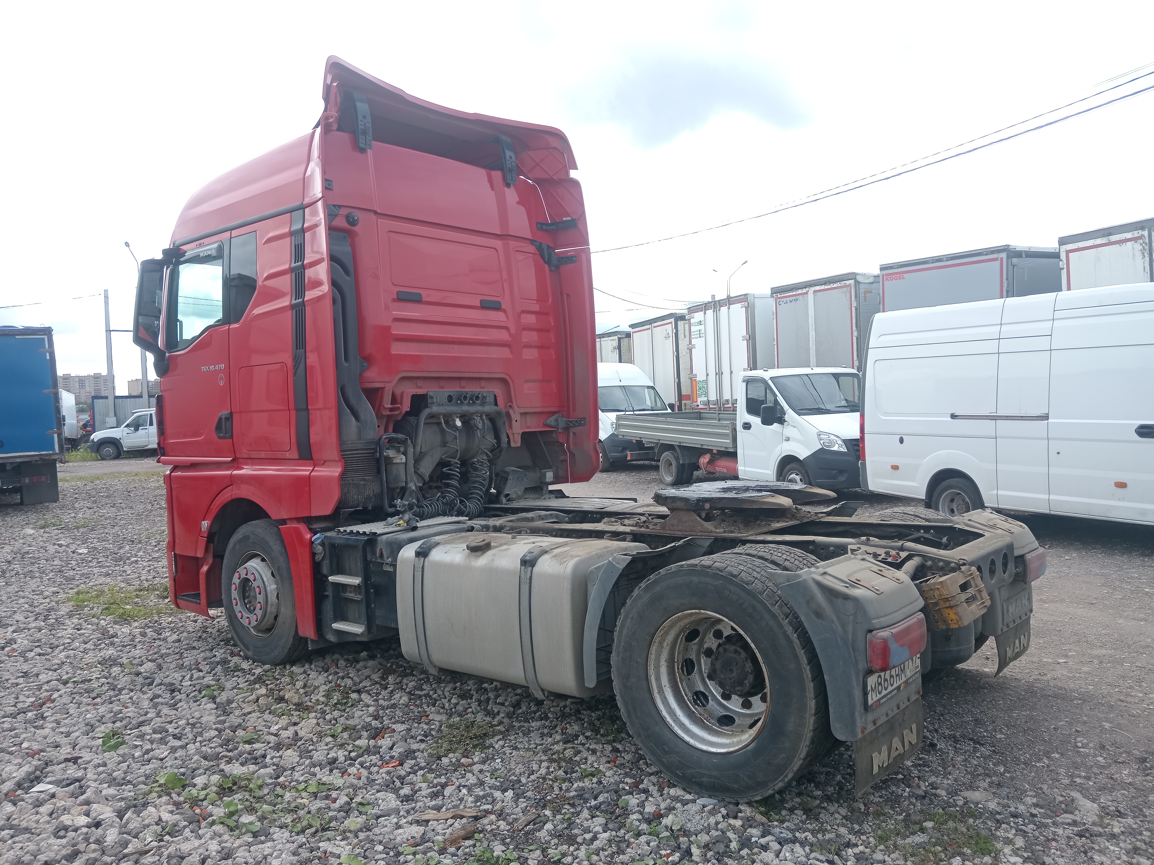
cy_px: 432
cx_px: 577
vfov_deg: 51.4
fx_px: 900
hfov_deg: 65.3
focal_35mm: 27
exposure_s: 1/510
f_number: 1.9
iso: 104
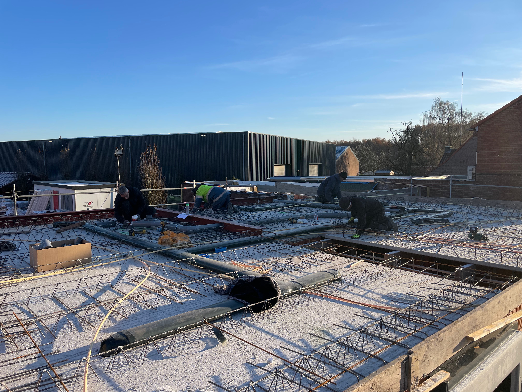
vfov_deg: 53.1
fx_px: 392
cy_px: 196
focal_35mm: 26
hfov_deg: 67.3
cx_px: 261
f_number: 1.6
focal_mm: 4.2
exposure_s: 1/2212
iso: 32
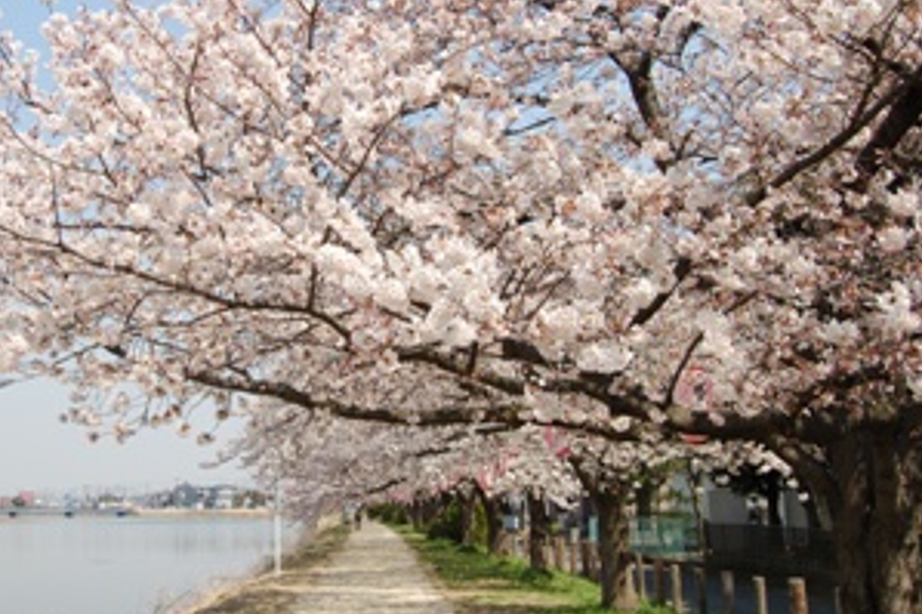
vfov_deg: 25.9
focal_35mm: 52
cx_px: 293
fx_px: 1325
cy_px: 204
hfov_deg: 37.9
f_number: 9
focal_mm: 23
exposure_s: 1/320
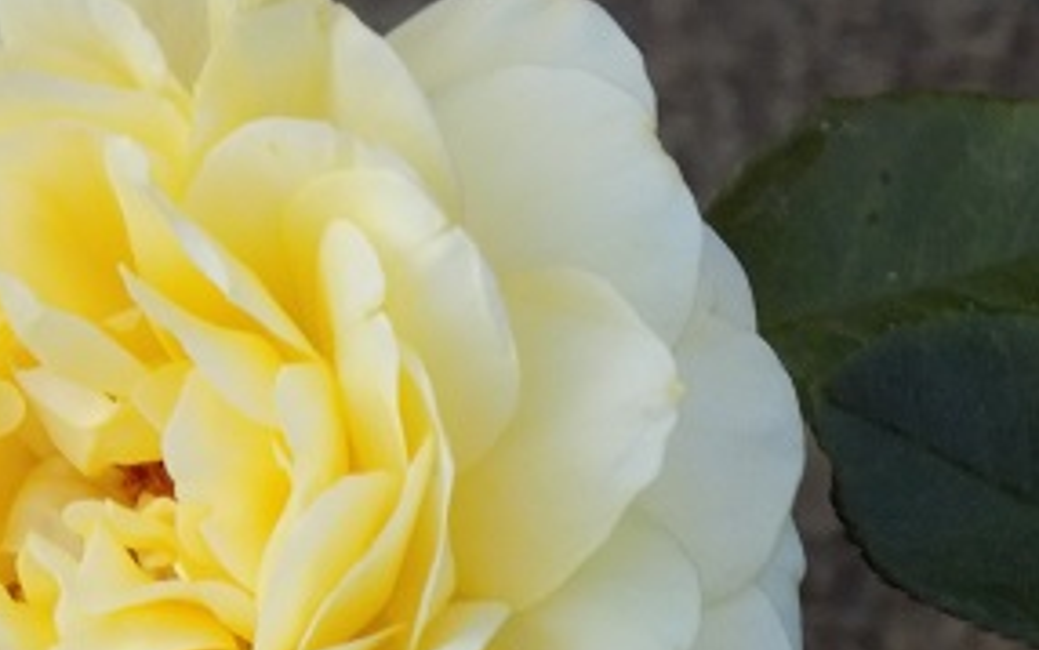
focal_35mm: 636
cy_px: 461
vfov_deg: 2.1
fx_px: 18016
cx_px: 262
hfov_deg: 3.3
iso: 400
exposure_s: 1/25
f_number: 5.9
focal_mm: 63.7
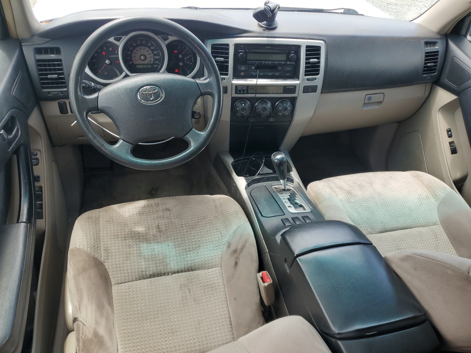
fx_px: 354
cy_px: 176
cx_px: 236
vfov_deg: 53.1
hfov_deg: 67.3
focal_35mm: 26
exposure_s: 1/417
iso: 50
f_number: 1.5
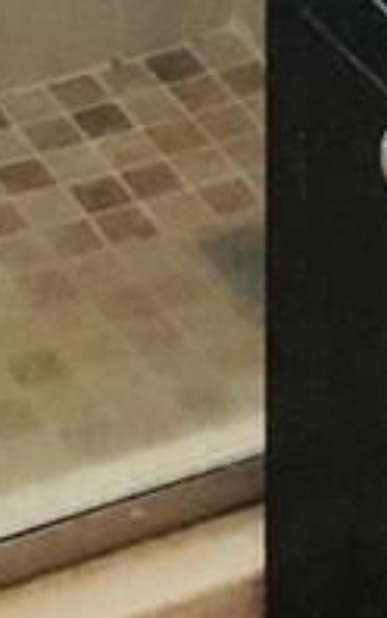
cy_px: -974
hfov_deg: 7.3
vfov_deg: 9.9
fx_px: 3033
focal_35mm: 180
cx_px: 137
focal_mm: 4
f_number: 1.8
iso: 40
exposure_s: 1/15
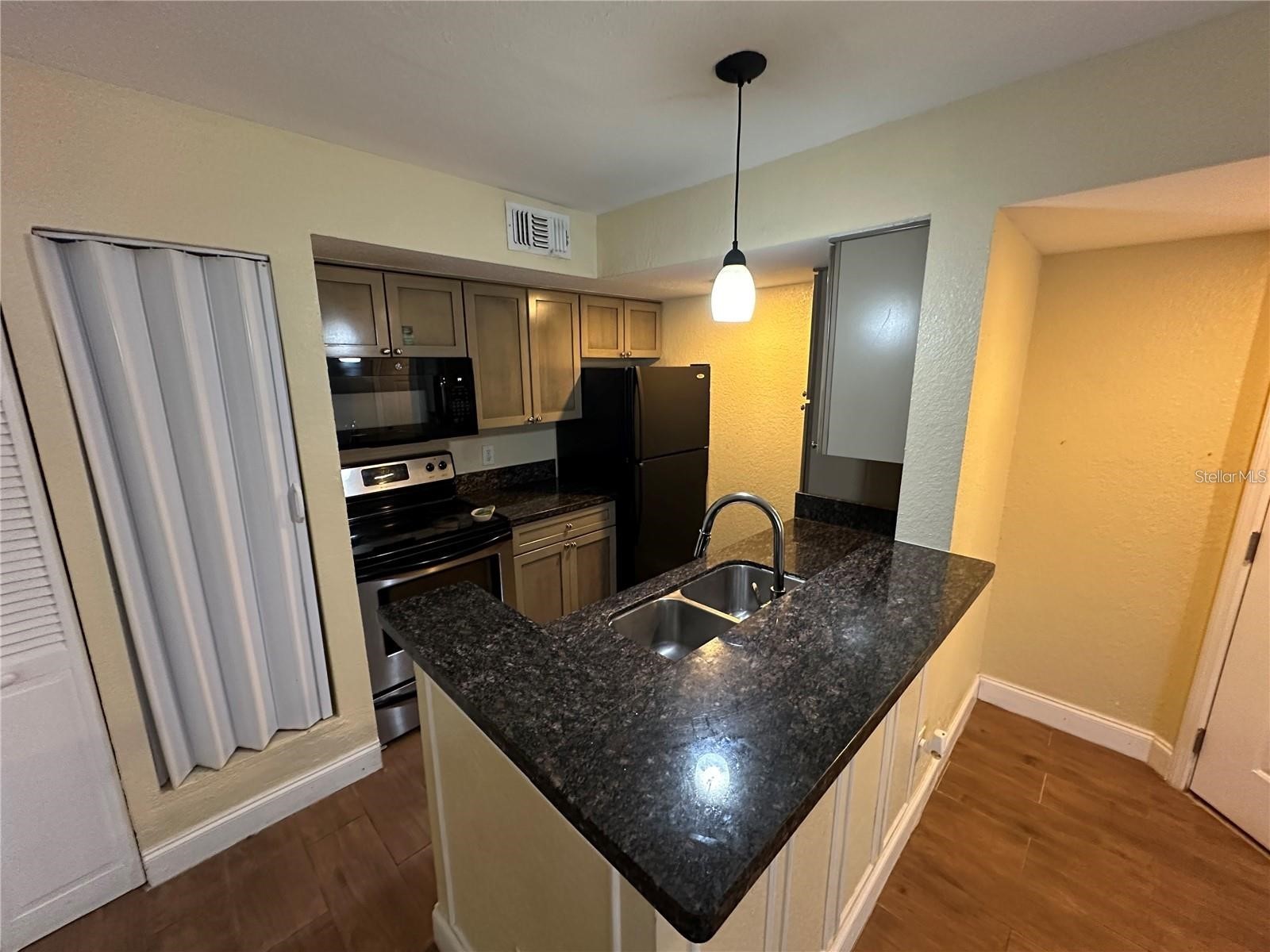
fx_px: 514
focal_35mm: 14
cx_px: 635
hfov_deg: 102.1
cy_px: 476
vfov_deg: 85.7
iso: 640
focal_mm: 2.22
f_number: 2.2
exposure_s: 1/60
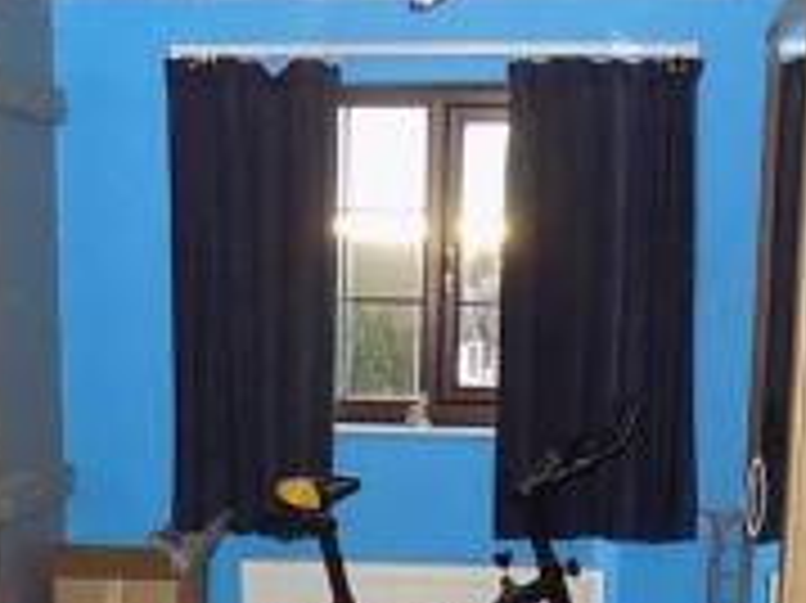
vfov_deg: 18.2
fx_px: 1745
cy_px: 794
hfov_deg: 25.9
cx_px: 304
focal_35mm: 75
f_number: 3.1
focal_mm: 4
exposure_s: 1/30
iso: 360
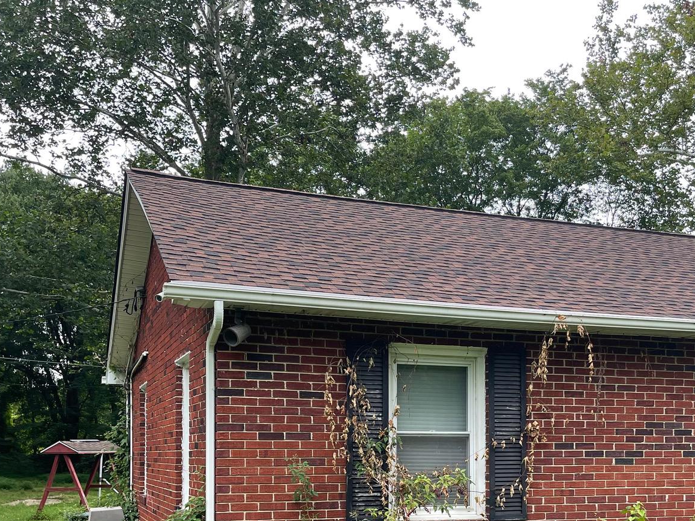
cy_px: 442
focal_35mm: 46
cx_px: 462
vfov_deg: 30.5
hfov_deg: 40.7
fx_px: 923
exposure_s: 1/340
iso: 32
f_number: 1.6
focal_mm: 5.1
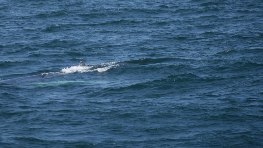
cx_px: 89
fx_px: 2655
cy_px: 54
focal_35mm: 381
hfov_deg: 5.7
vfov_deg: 3.2
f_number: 5.6
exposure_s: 1/1600
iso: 200
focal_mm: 175
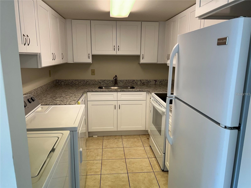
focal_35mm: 26
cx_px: 126
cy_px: 94
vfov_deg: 53.1
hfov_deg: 67.3
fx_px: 189
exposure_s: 1/90
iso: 64
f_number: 1.5
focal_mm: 5.7
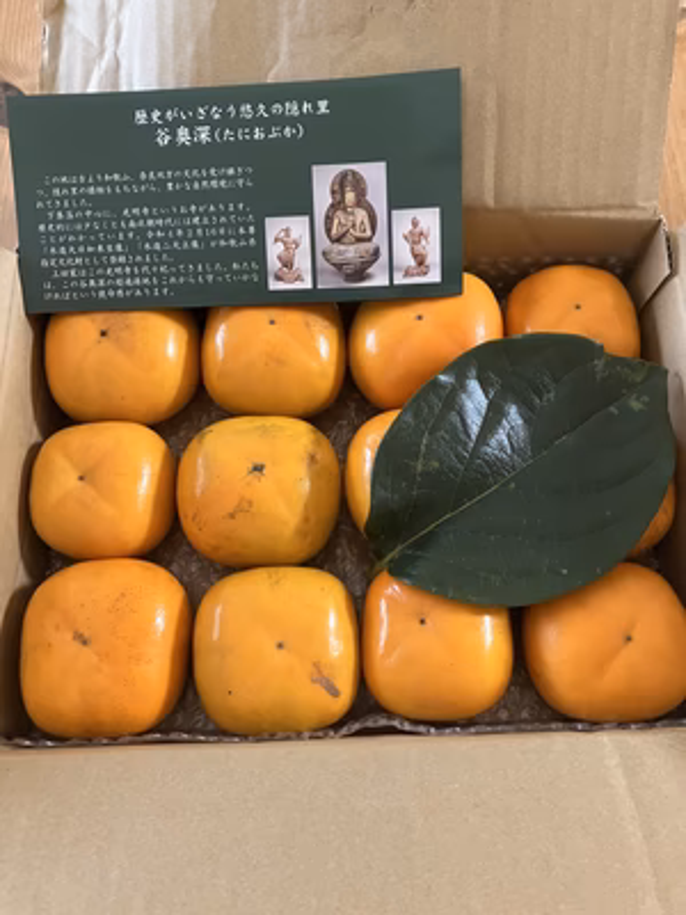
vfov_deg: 63.4
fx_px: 740
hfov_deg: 49.7
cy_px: 458
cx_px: 343
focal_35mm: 28
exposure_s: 1/31
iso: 400
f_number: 1.8
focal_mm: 3.99
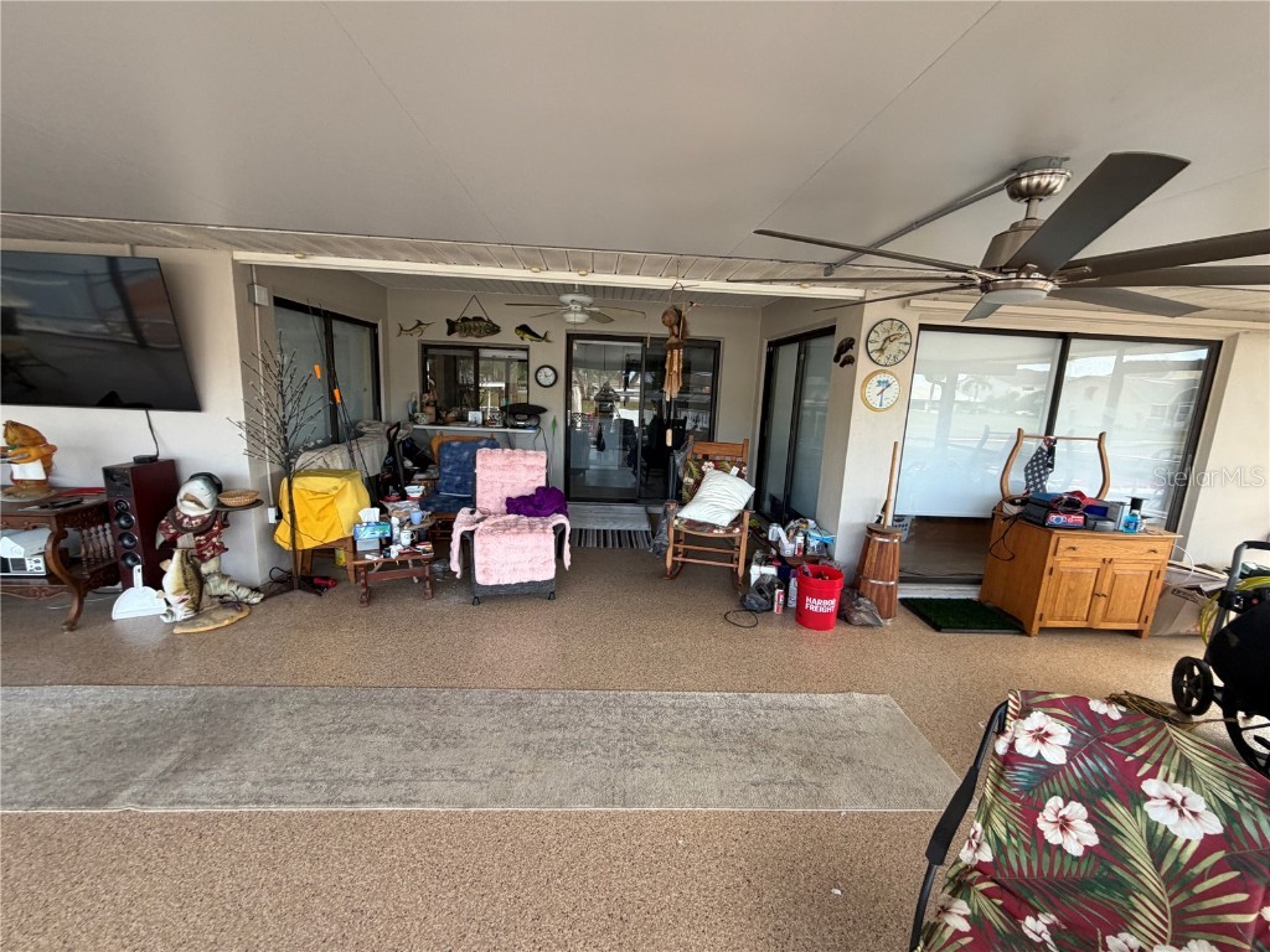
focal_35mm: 14
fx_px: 514
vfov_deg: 85.7
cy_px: 476
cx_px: 635
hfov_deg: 102.1
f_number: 2.2
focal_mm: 2.22
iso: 125
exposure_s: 1/121
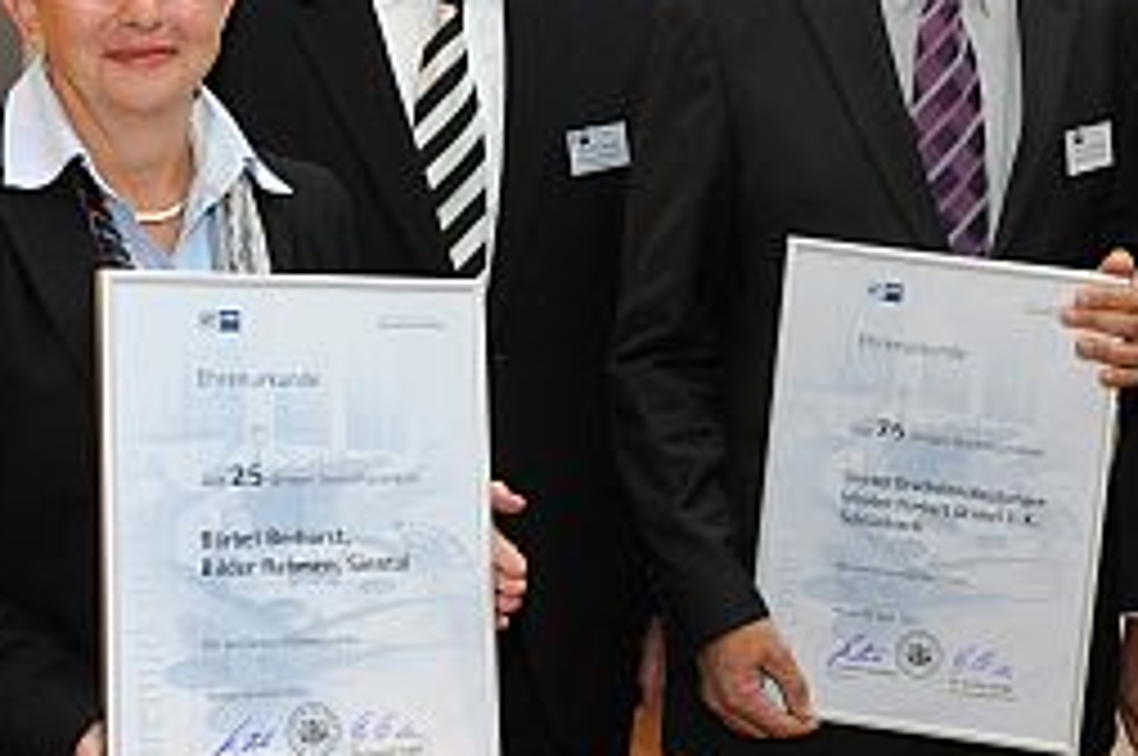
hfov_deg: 21.1
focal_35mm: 95
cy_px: 263
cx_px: 985
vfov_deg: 14.3
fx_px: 2999
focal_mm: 48
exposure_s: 1/160
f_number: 6.3
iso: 3200
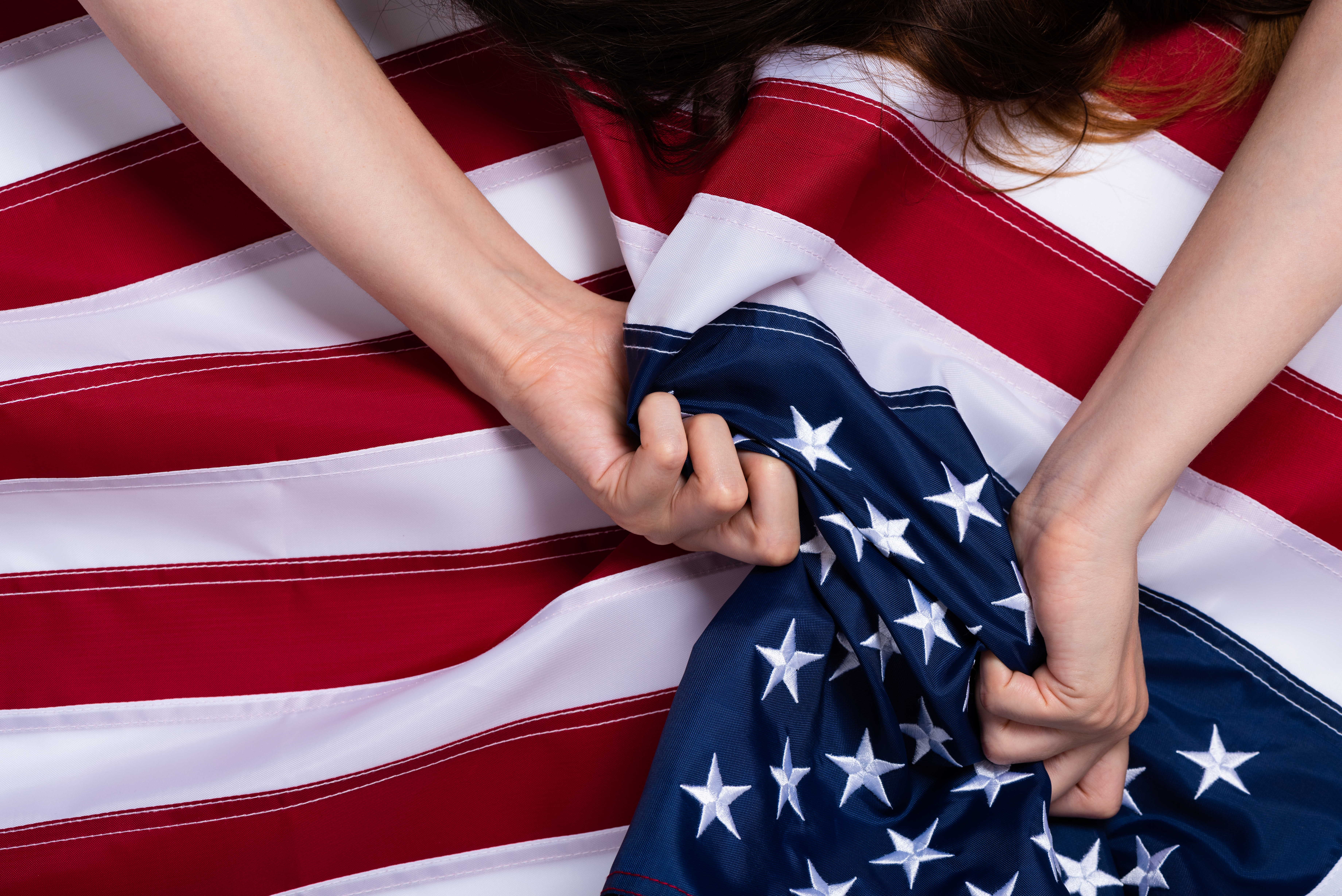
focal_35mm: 105
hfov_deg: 19.5
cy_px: 448
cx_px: 671
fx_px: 3915
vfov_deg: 13.1
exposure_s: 1/160
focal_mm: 105
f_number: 10
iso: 100
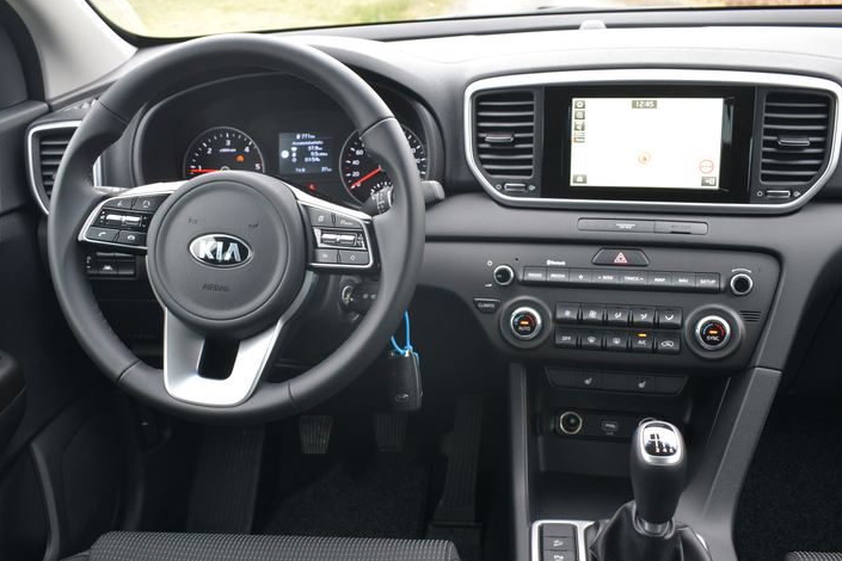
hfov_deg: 53.1
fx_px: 842
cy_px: 312
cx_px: 404
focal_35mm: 36
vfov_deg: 36.8
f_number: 4
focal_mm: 18
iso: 560
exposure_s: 1/60
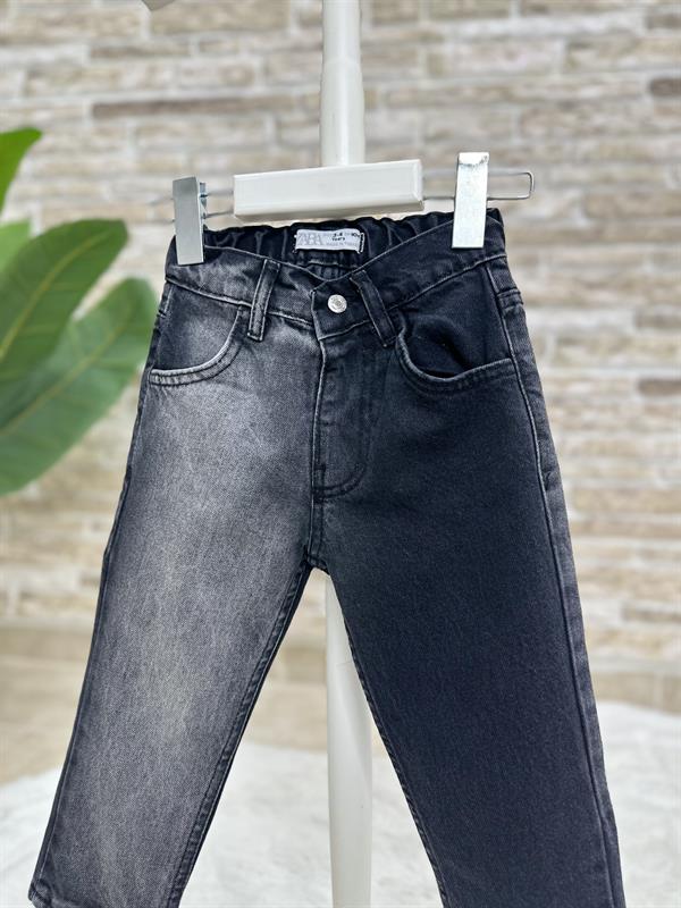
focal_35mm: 24
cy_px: 454
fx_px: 630
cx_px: 340
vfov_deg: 71.6
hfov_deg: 56.8
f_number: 1.78
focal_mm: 6.86
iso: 125
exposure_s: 1/100
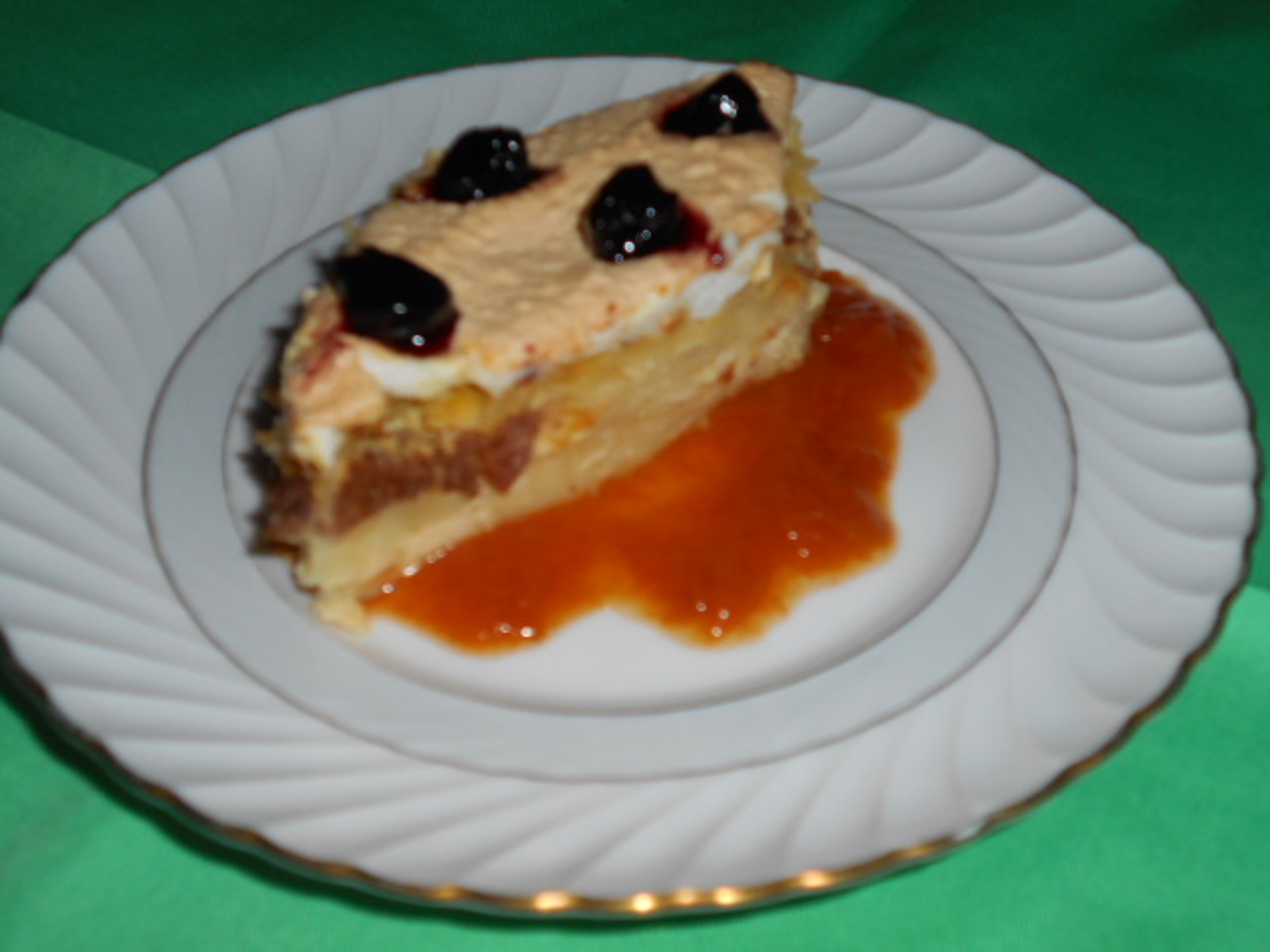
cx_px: 635
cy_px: 476
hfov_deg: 42.9
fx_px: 1614
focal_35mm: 44
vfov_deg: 32.9
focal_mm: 7.7
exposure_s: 1/30
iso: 80
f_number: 4.2
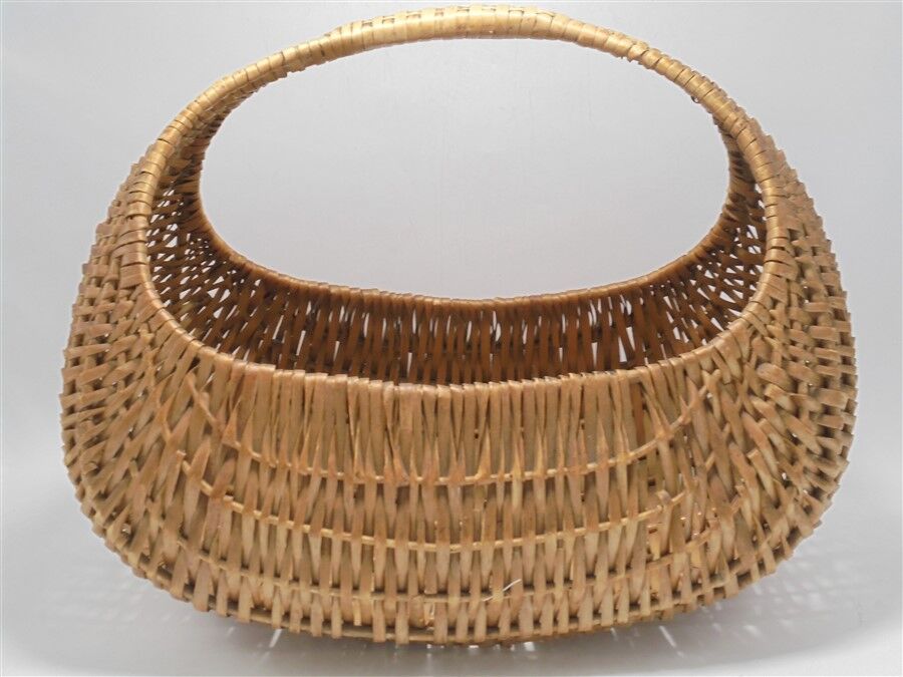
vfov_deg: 26.1
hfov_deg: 34.3
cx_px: 452
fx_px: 1461
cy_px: 338
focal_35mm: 56
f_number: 5.2
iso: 160
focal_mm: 10.1
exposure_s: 1/30
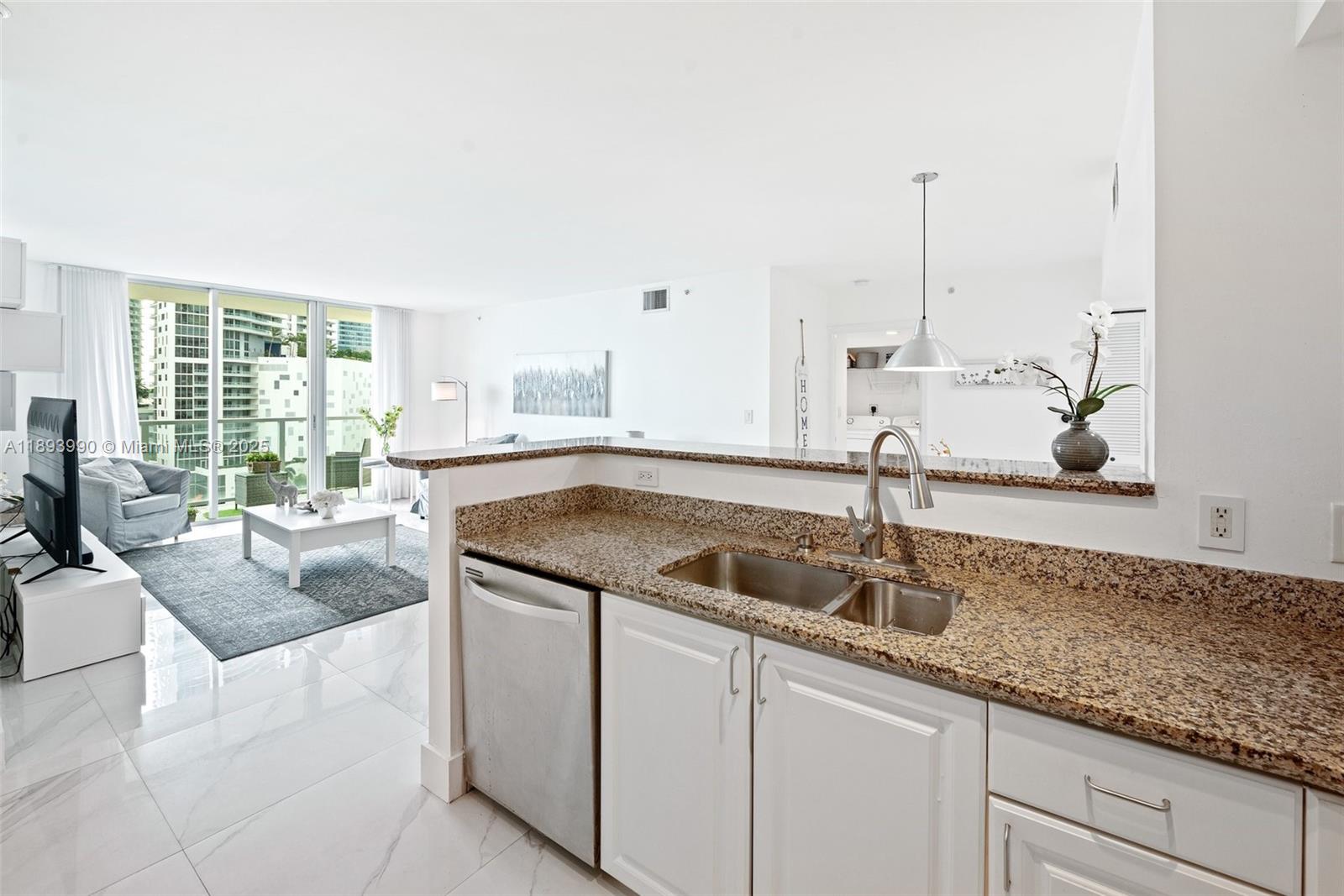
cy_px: 448
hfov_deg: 104.2
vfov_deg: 81.2
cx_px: 672
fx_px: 523
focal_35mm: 14
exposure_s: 1/20
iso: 200
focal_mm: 14
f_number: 8
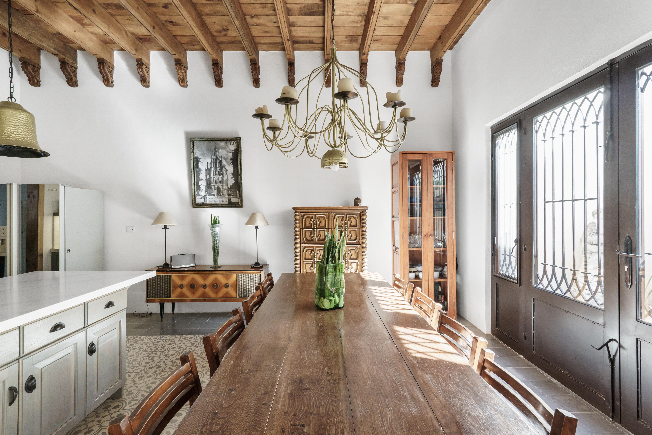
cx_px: 326
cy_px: 218
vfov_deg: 72.1
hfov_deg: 95.0
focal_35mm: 16
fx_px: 299
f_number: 8
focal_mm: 11
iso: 640
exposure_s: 1/30
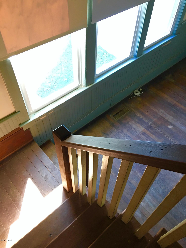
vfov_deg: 61.7
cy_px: 124
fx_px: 208
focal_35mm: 29
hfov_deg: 48.2
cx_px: 93
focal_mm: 4.15
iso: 100
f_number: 2.2
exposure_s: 1/17
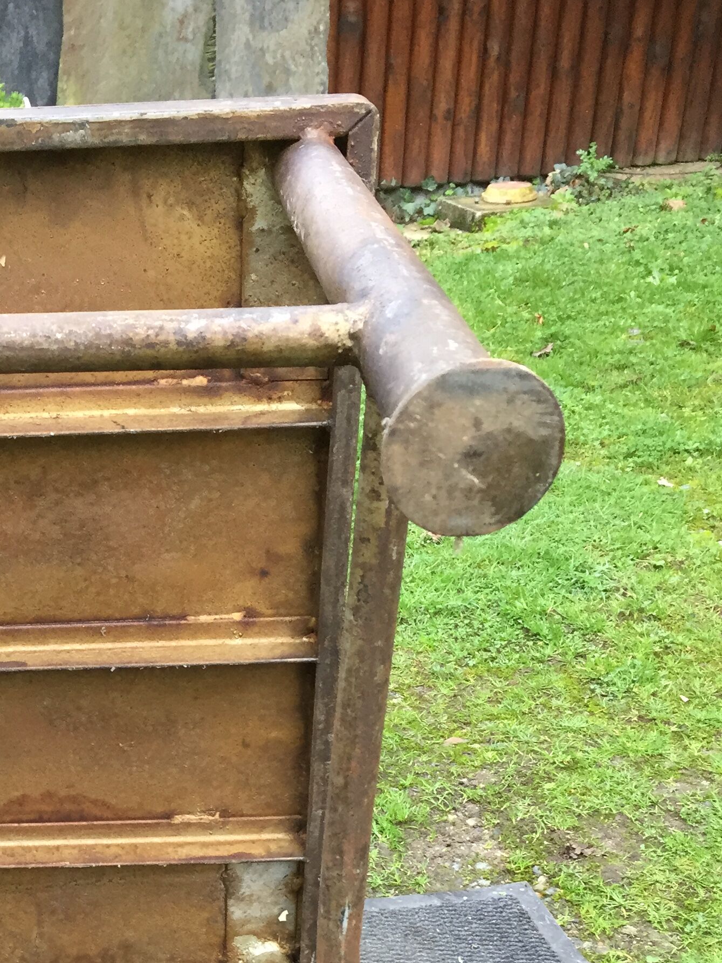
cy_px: 860
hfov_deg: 26.5
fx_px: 1474
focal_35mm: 53
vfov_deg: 34.3
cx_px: 65
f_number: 2.2
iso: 50
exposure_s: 1/33
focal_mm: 4.15
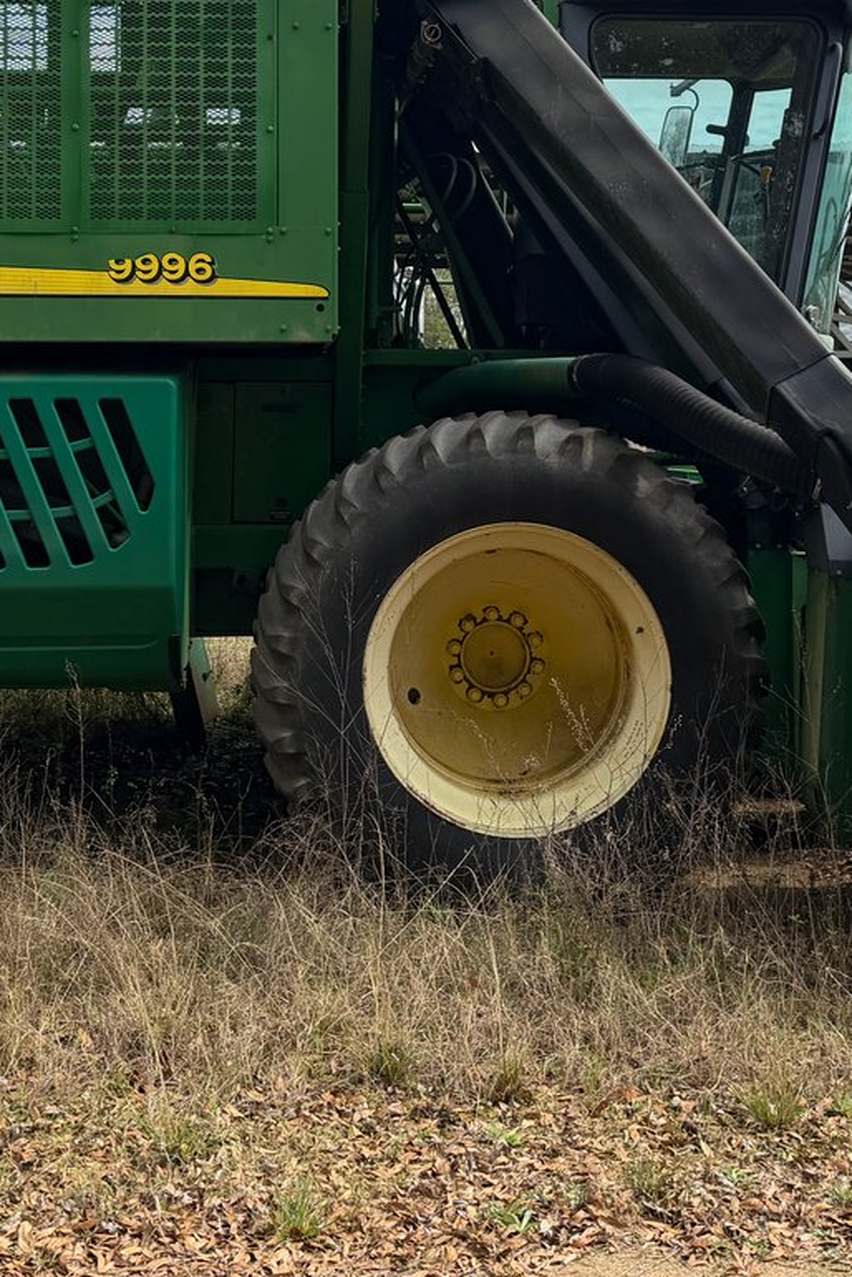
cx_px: 365
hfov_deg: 27.5
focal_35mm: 49
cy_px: 339
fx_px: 1739
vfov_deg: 39.4
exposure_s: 1/4975
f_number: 1.78
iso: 80
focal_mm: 6.76
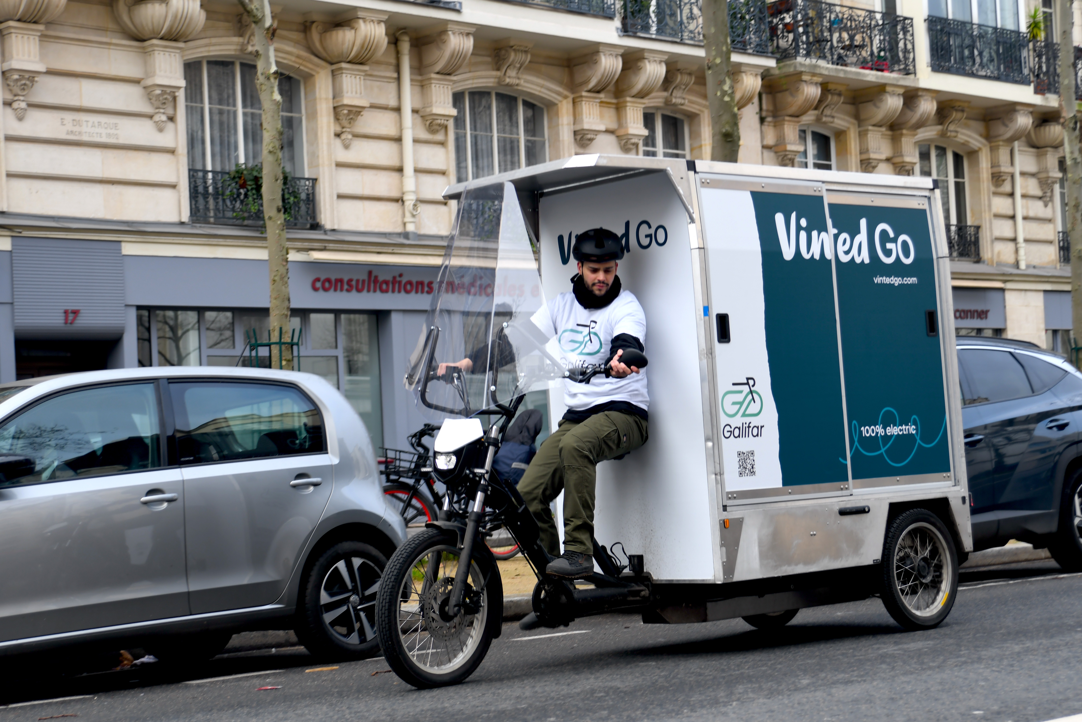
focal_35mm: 68
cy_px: 361
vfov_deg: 20.2
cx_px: 541
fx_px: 2029
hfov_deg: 29.9
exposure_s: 1/160
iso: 100
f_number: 3.5
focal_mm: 45
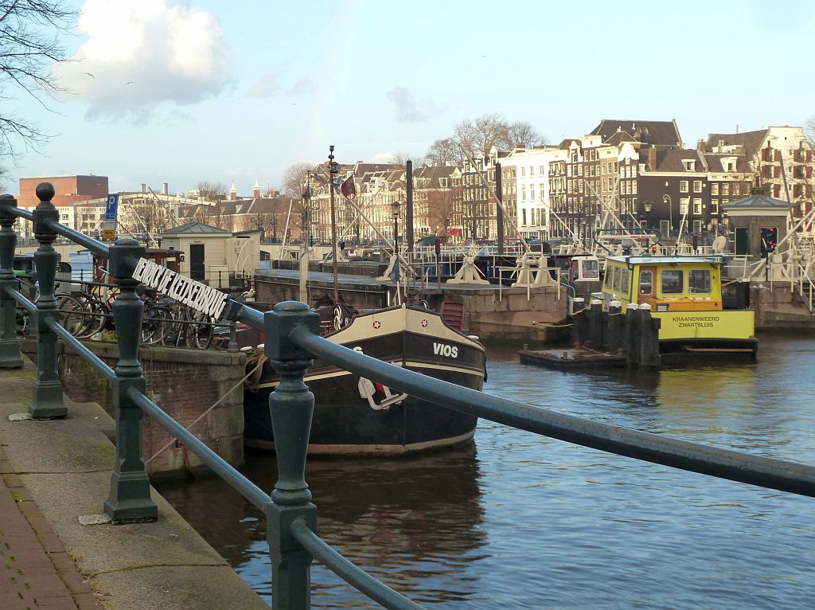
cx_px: 408
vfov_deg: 26.5
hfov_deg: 35.0
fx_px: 1294
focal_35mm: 55
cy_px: 305
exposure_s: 1/100
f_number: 3.9
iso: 125
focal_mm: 9.1
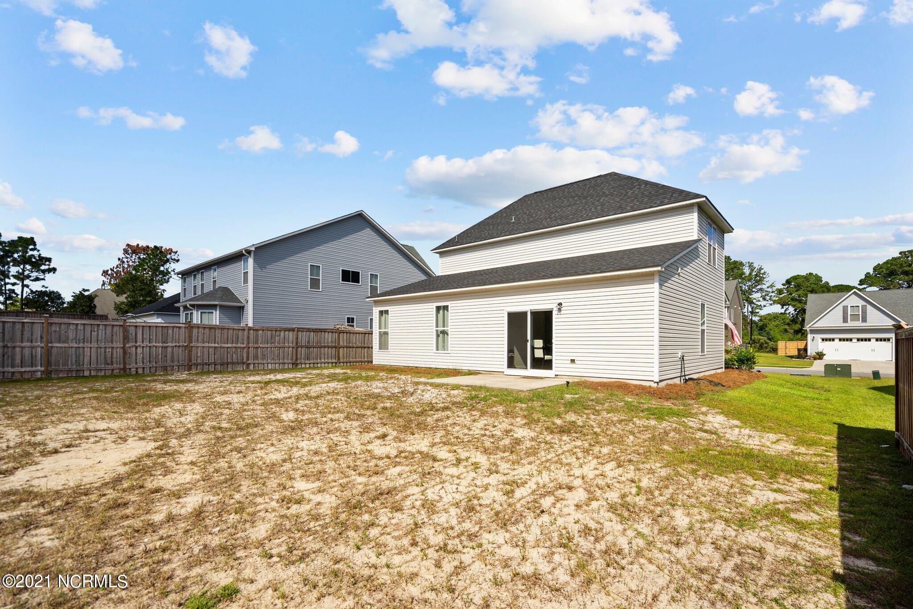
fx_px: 406
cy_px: 304
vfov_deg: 73.7
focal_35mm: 16
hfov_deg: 96.7
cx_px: 456
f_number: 4
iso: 100
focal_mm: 16
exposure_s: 1/2500
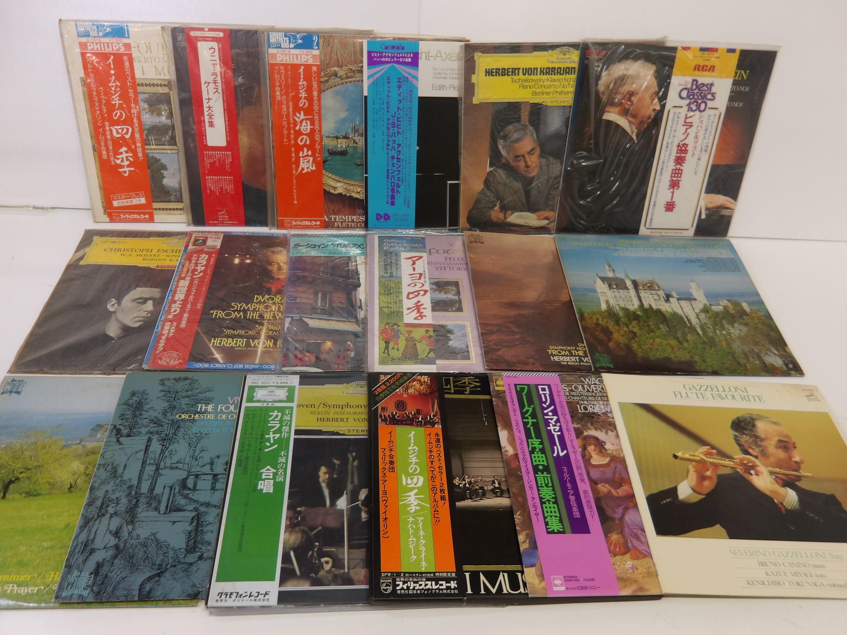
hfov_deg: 65.3
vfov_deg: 51.4
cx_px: 424
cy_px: 318
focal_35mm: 27
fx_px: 661
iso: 119
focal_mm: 4.9
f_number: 3
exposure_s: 1/60
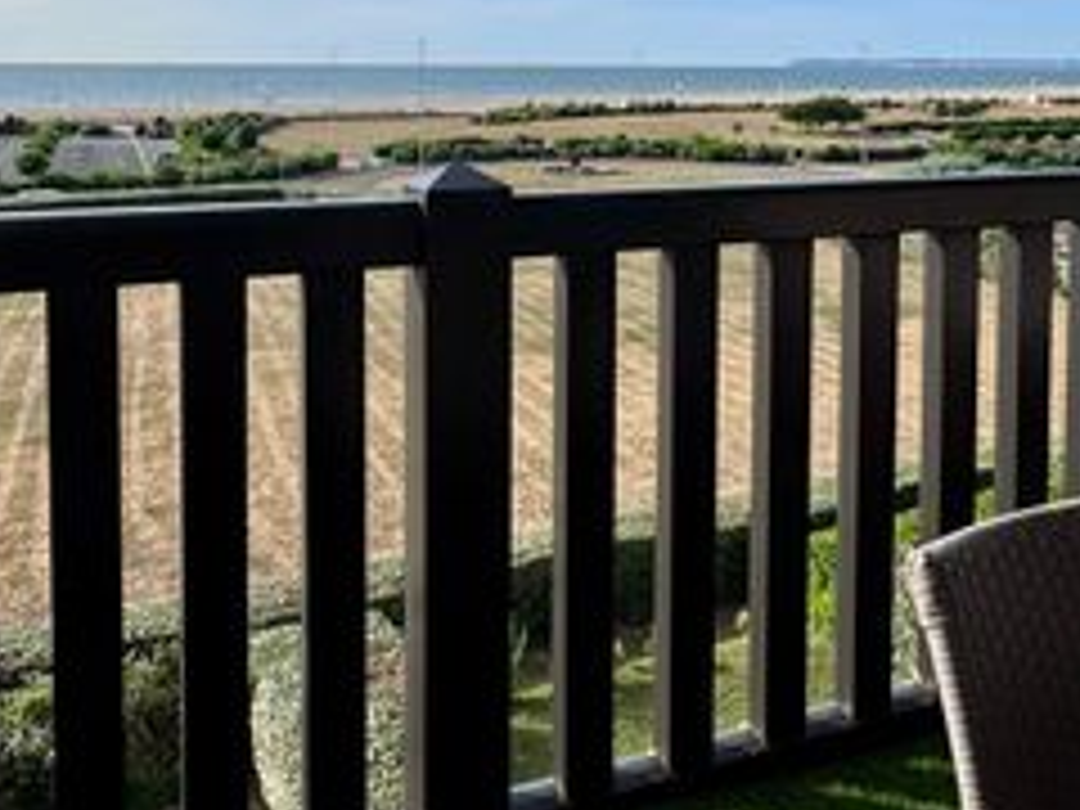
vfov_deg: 38.5
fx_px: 1092
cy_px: 112
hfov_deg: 52.6
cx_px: 536
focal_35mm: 35
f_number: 2.2
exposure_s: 1/2770
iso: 50
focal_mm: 2.22
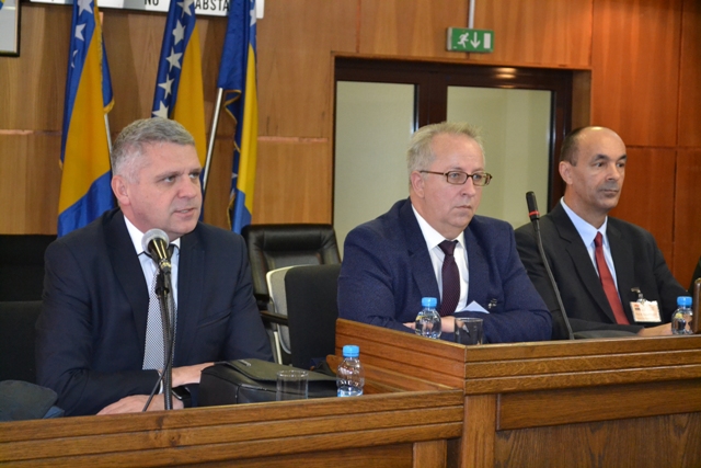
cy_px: 234
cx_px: 350
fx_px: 1402
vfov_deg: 18.9
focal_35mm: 72
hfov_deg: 28.1
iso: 3200
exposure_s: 1/60
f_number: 5.6
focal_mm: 48
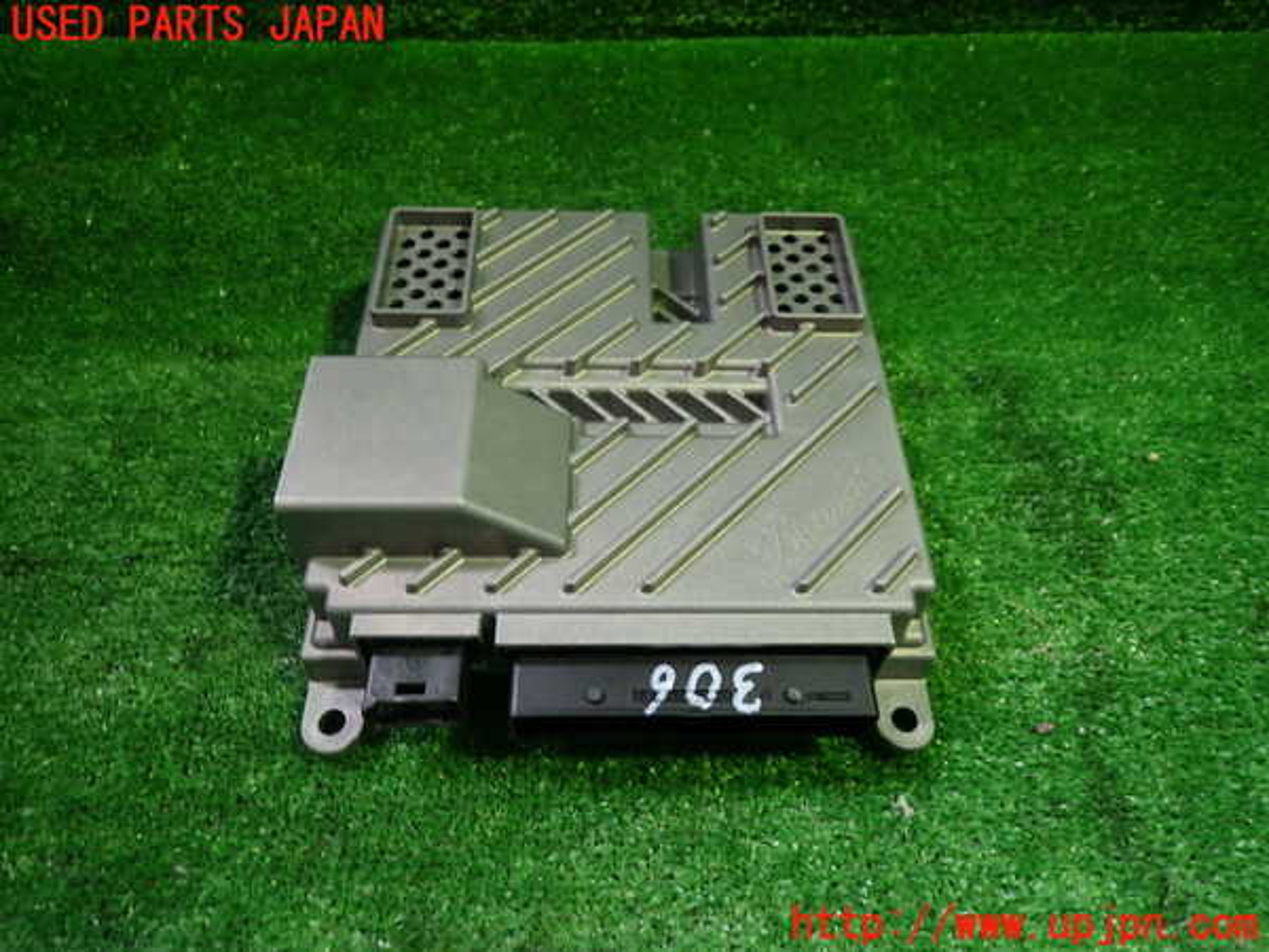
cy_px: 476
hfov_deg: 69.4
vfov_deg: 54.9
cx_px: 634
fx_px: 916
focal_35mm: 25
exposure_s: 1/60
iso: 200
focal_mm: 4.5
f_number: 2
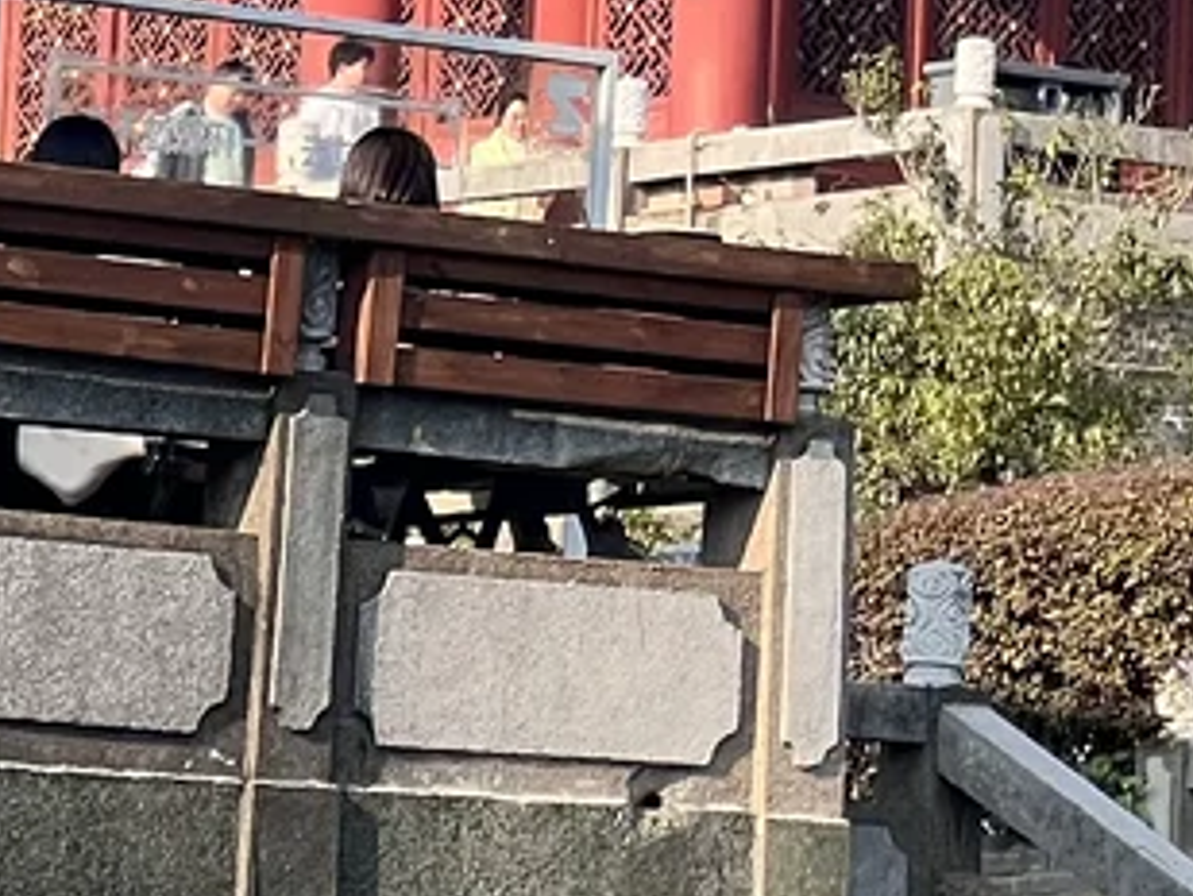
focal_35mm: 359
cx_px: 2386
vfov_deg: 4.1
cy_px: -1023
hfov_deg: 5.4
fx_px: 12377
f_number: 2.8
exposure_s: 1/346
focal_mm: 9
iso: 32
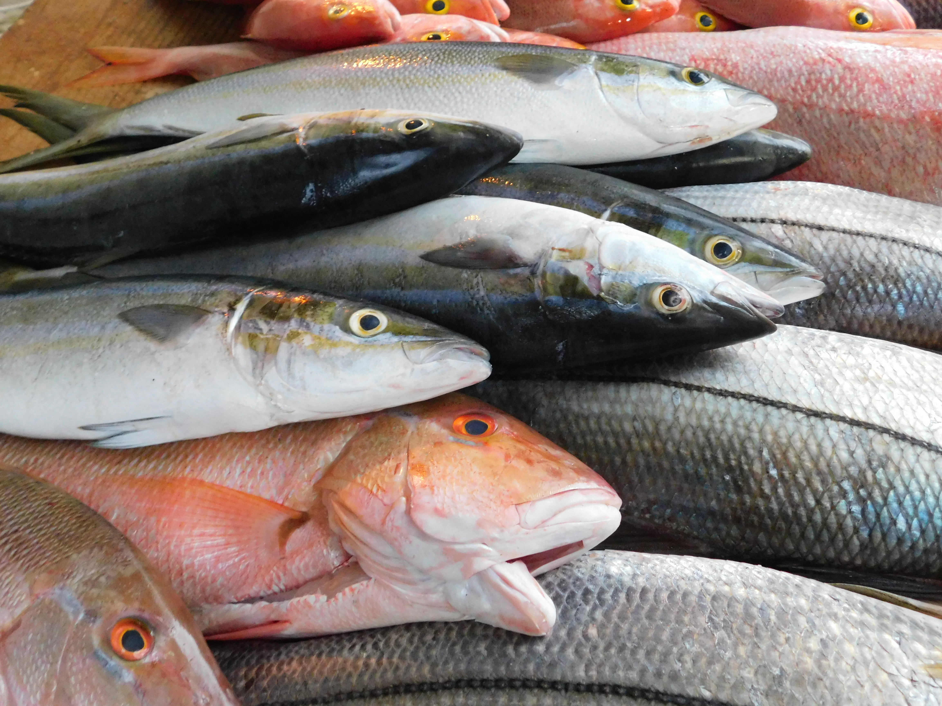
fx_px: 816
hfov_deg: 60.0
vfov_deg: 46.8
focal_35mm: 30
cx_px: 471
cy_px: 353
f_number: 3.2
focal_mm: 5.3
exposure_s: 1/6
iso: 800
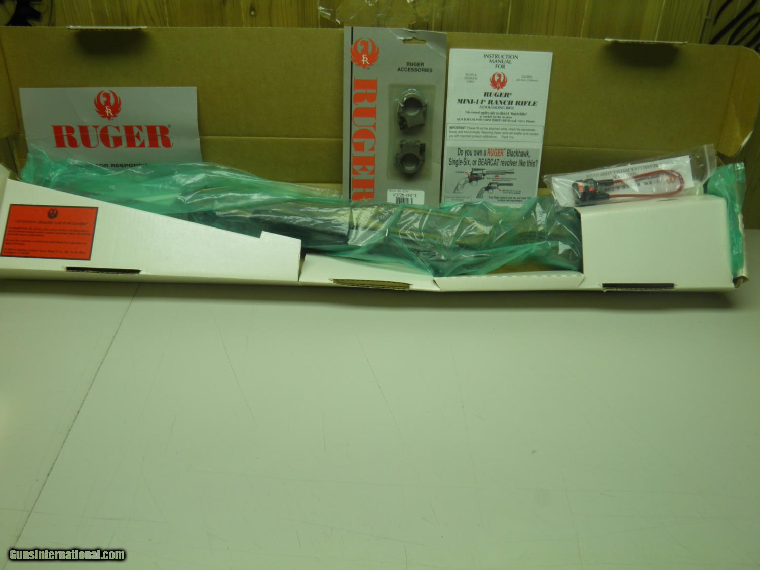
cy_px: 285
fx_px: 659
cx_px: 380
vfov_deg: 46.8
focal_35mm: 30
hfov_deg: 60.0
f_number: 4.7
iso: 50
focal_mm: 5.5
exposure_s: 1/60
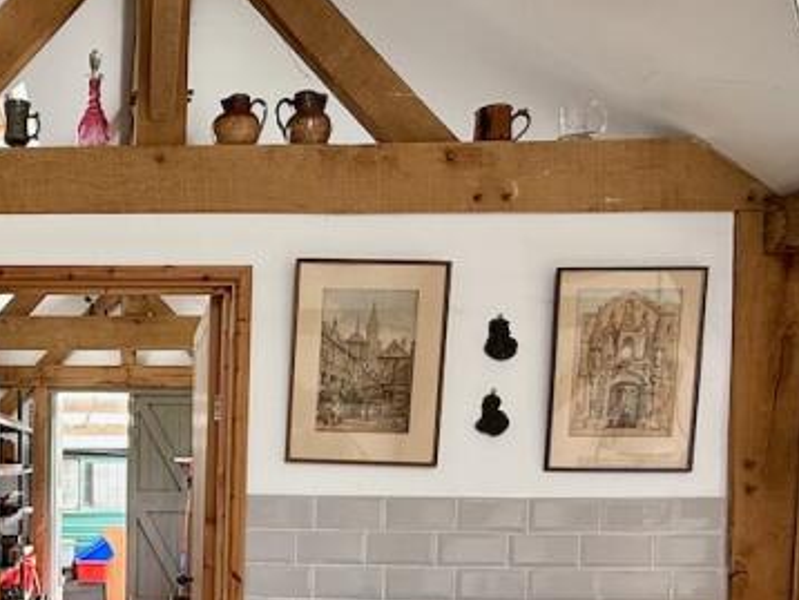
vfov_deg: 34.4
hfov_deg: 42.2
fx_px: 924
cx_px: 54
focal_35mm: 40
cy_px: 517
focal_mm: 2.22
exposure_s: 1/99
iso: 80
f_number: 2.2
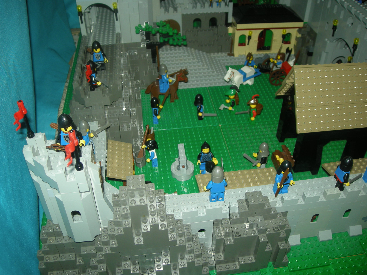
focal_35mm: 35
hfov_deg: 52.6
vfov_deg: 40.7
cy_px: 138
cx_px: 184
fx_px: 371
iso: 50
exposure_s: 1/60
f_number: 2.8
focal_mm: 5.7
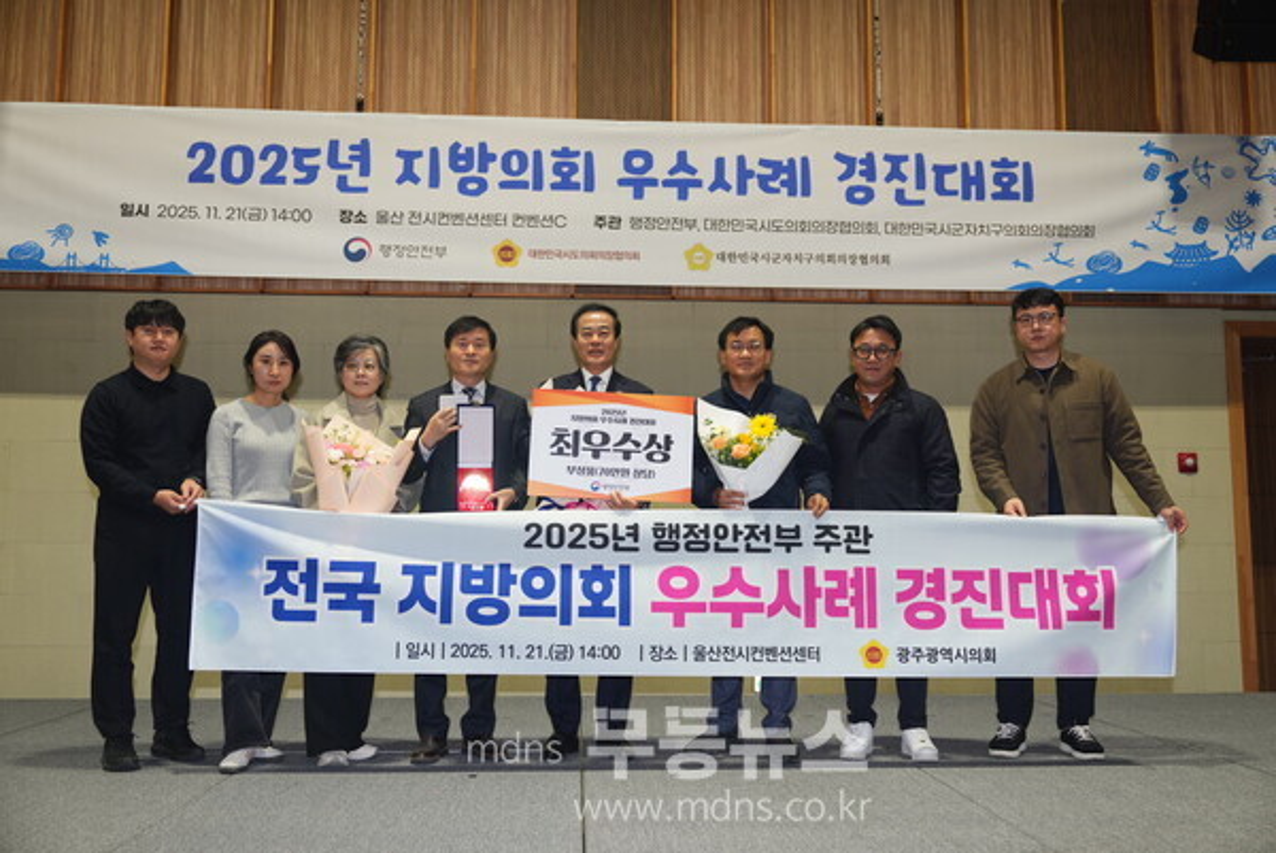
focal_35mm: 33
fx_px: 1170
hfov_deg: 57.2
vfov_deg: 40.0
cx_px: 638
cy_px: 426
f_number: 3.2
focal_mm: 33
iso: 250
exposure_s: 1/80
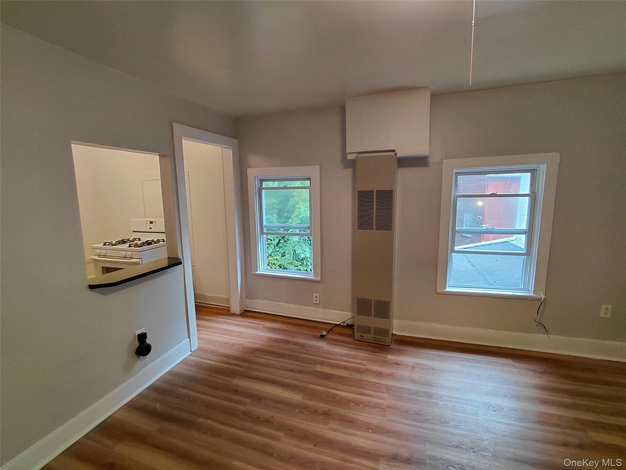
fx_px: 289
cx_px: 313
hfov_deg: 94.5
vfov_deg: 78.1
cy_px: 235
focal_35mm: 16
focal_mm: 1.64
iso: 200
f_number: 2.2
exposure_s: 1/60
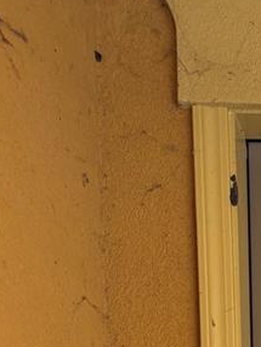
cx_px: 512
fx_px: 1094
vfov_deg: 14.8
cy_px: 693
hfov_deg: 12.2
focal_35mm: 109
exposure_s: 1/127
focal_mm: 5.96
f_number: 1.6
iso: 32
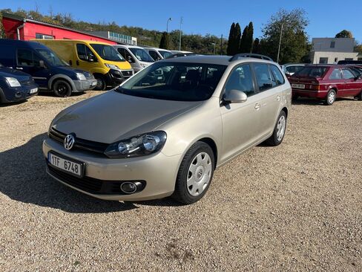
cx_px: 181
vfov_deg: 53.1
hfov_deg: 67.3
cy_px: 136
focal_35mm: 26
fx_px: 272
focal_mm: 5.1
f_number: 1.6
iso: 50
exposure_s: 1/4149
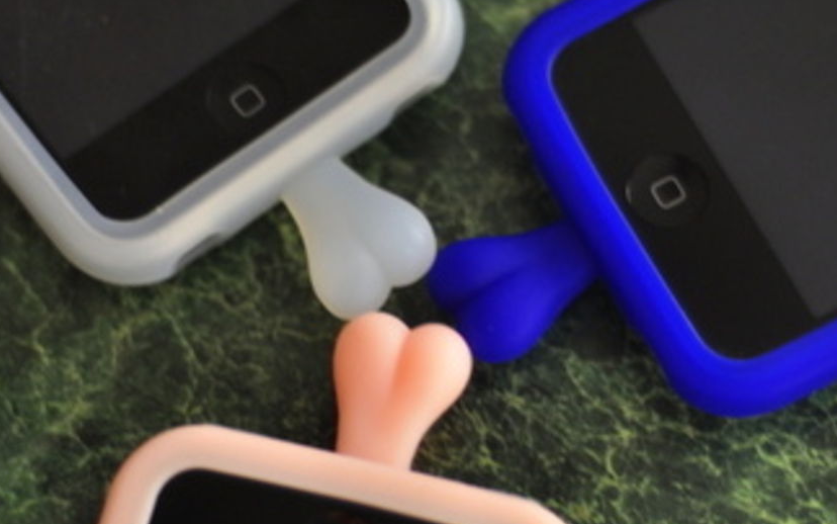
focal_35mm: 118
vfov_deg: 11.1
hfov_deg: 17.7
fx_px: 2692
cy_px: 297
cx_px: 413
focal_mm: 50
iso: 250
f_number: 1.8
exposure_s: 1/30
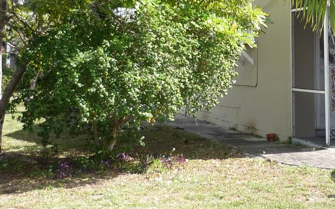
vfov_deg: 15.2
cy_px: 13
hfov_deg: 24.1
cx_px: 247
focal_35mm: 85
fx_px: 776
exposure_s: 1/400
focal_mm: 5.5
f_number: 2.8
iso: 100
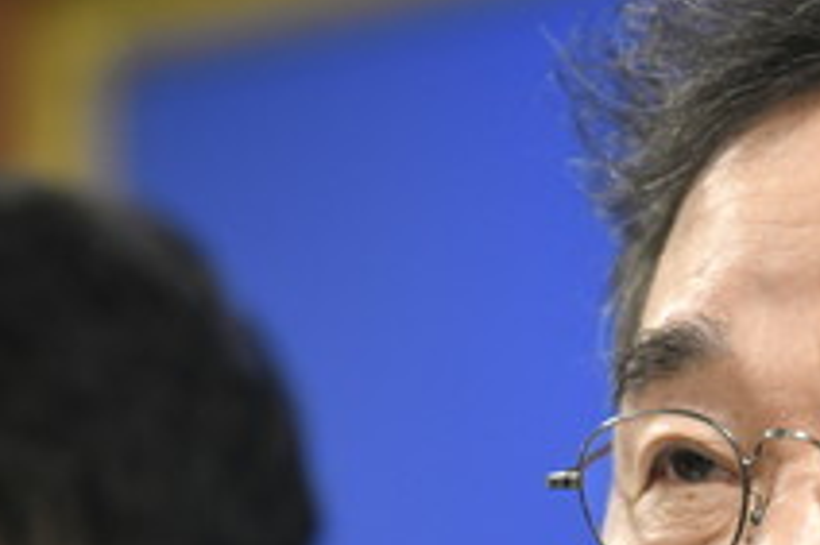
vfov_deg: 2.4
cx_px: 777
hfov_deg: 3.6
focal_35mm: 567
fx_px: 12905
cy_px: 502
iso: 1000
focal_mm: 200
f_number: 2.8
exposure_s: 1/100
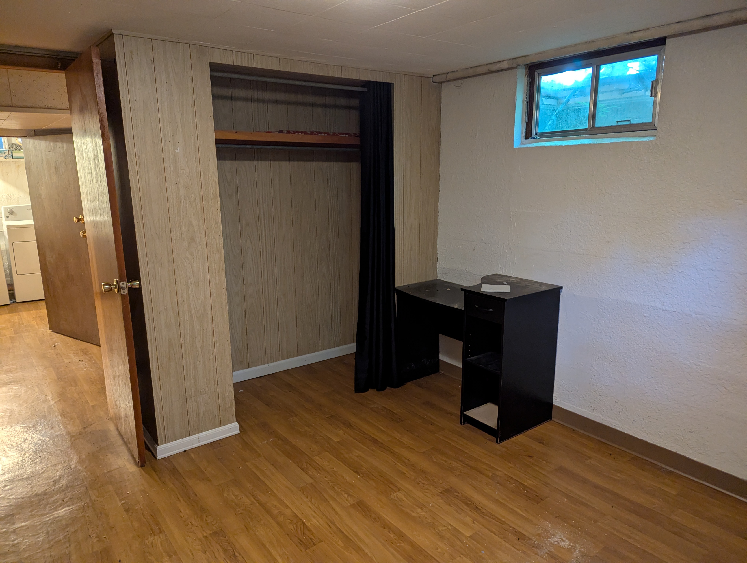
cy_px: 282
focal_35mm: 24
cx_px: 374
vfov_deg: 56.9
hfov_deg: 71.5
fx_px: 519
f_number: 1.85
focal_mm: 6.81
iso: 705
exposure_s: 1/40
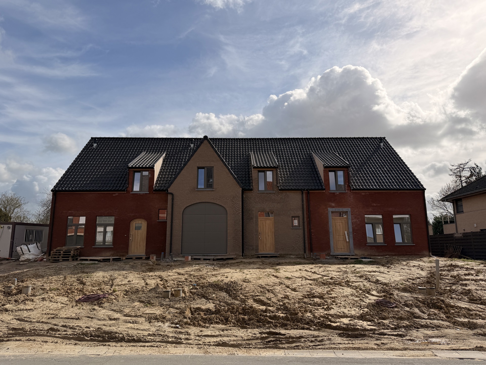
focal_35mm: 24
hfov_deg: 71.6
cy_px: 182
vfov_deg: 56.8
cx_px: 243
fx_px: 337
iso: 100
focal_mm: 6.76
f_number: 1.78
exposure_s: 1/10309
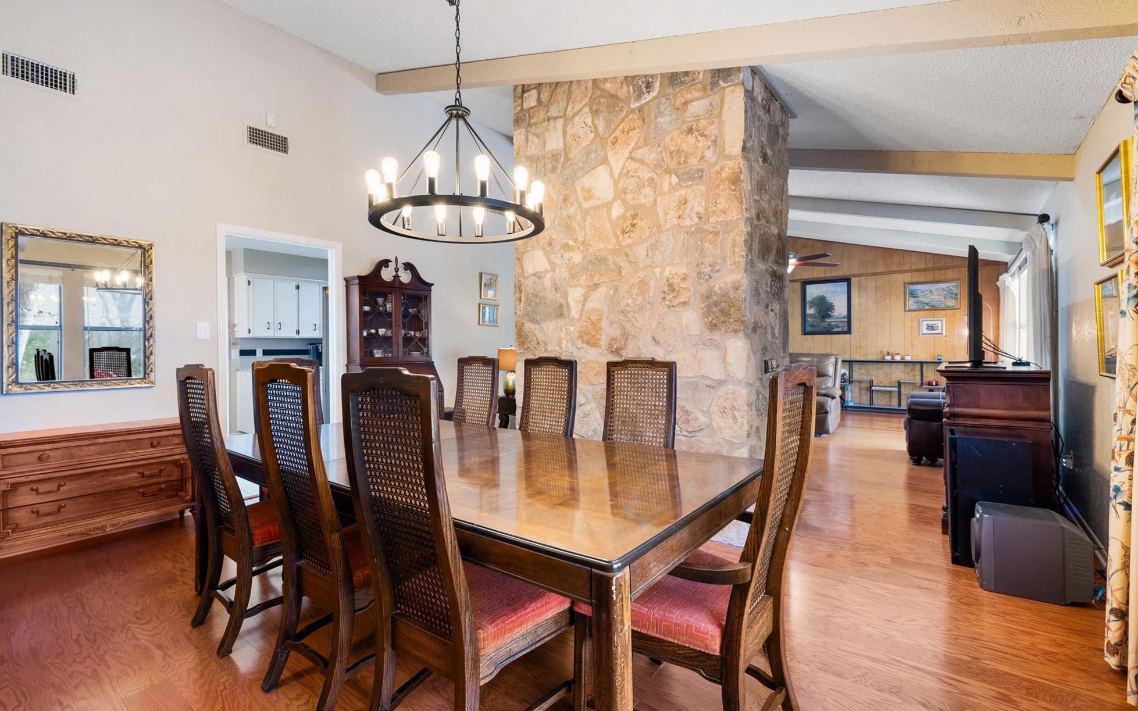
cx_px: 575
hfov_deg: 97.8
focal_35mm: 16
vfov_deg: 71.2
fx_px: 496
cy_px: 352
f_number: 8
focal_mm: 15
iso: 400
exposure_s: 1/1.25
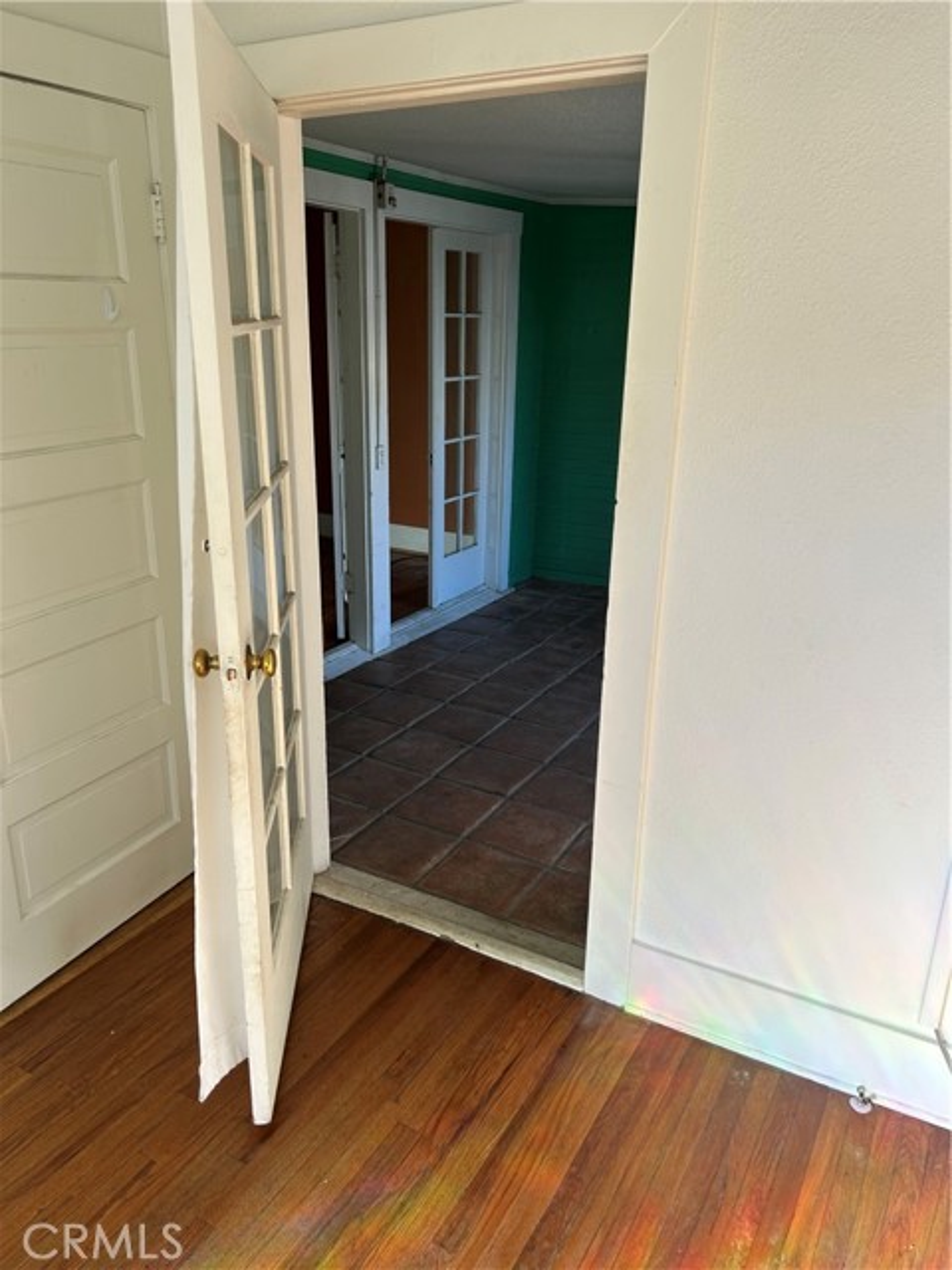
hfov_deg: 53.1
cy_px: 635
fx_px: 953
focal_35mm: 26
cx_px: 476
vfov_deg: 67.3
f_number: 1.5
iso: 40
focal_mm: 5.7
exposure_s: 1/121
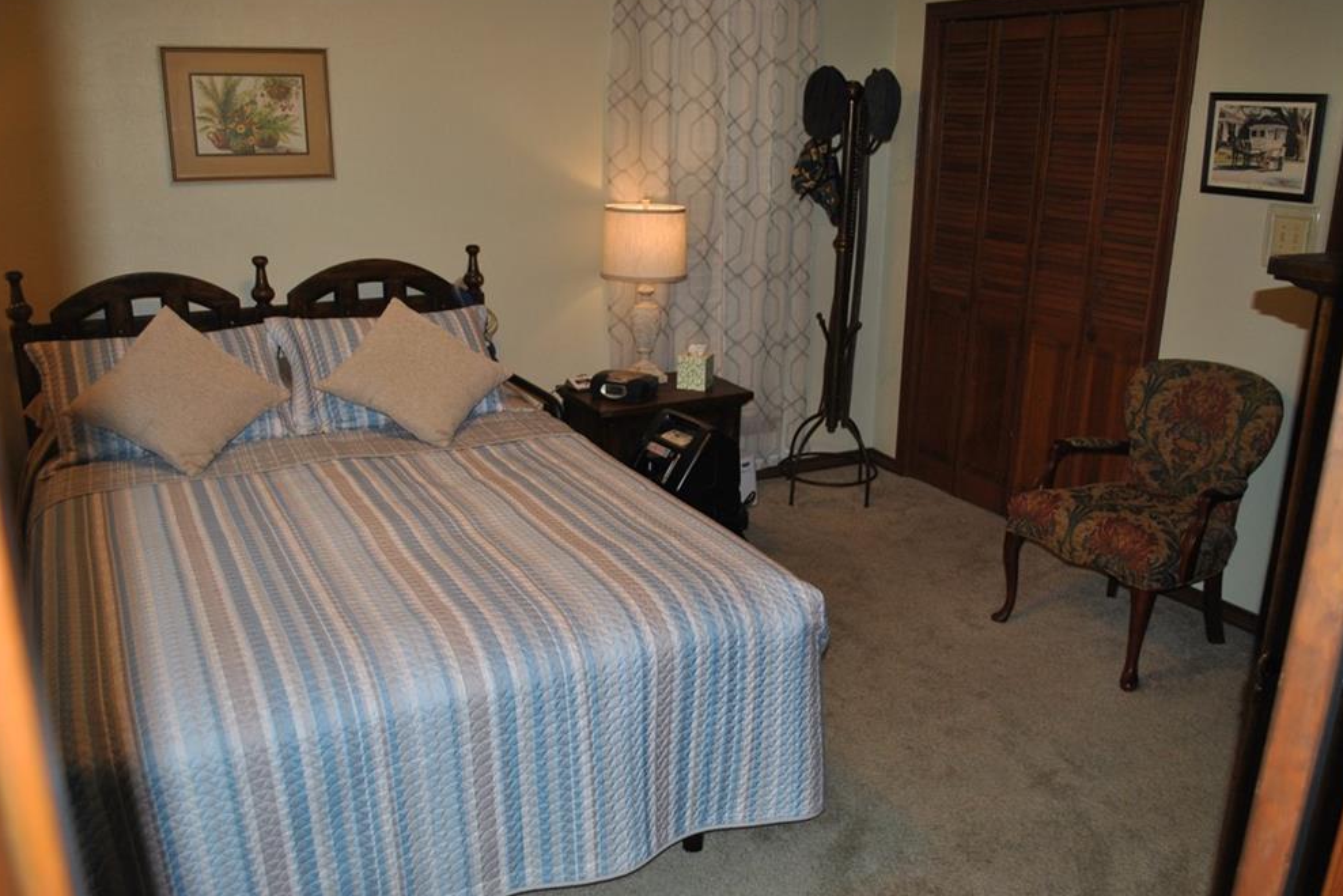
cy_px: 447
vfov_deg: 46.4
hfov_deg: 65.5
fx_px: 1045
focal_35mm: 28
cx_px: 680
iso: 200
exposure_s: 1/60
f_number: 3.5
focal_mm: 18
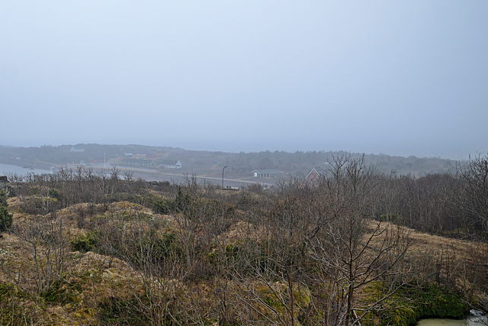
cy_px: 131
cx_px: 103
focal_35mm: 26
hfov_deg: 63.8
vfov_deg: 49.3
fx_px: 353
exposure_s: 1/800
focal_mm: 13
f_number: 4
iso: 400
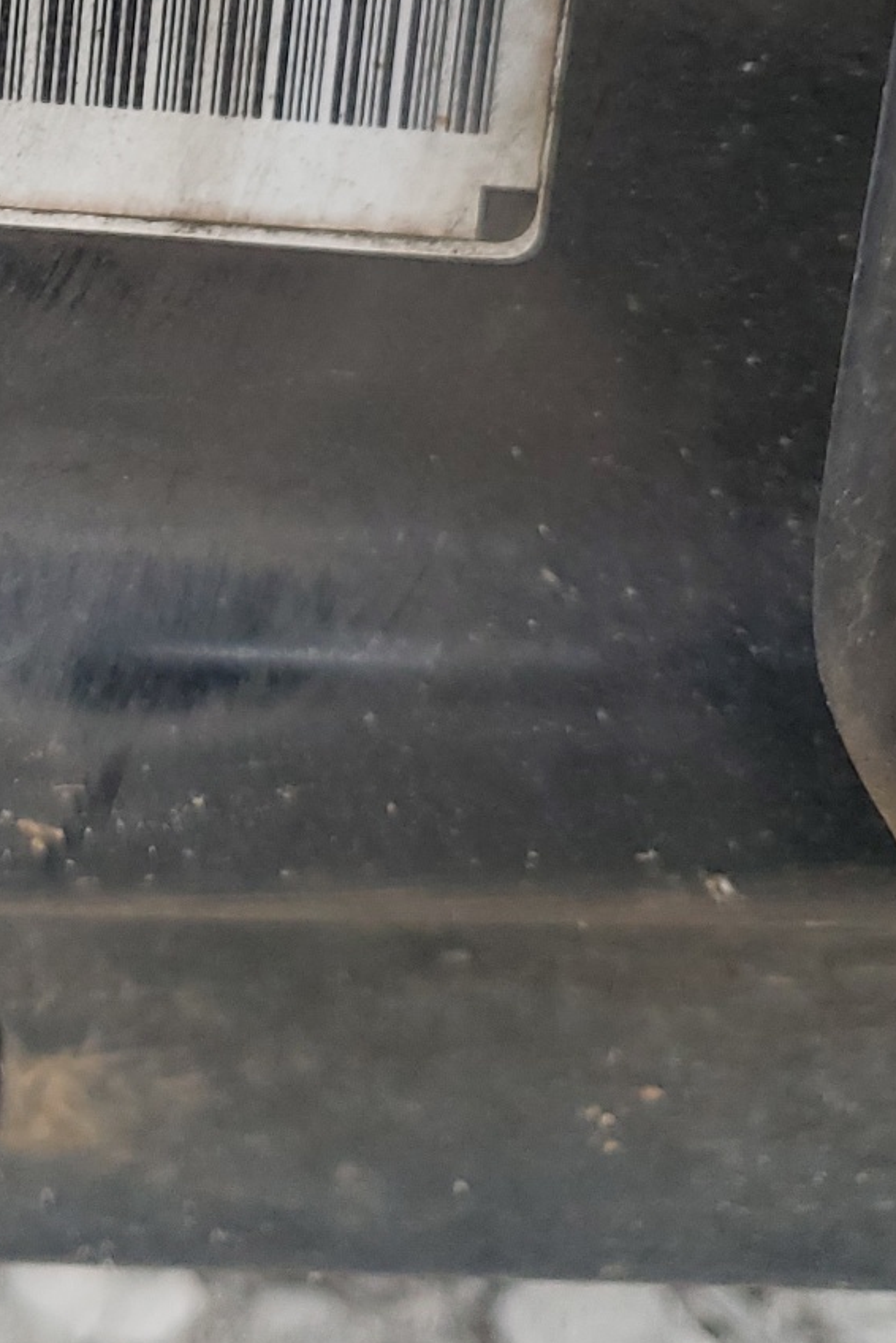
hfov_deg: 19.4
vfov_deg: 26.9
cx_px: -33
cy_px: -191
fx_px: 2536
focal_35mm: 68
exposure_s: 1/120
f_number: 1.5
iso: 66
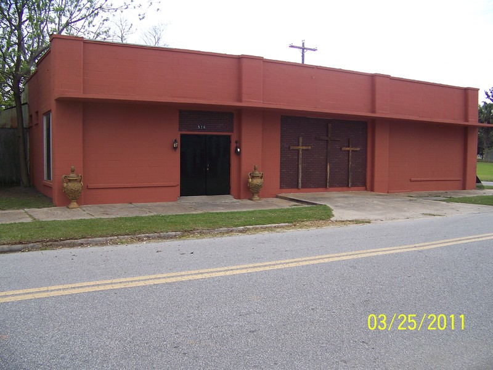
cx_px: 246
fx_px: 513
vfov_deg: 39.7
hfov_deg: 51.4
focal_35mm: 36
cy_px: 185
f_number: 2.8
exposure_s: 1/160
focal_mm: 5.85
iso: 64
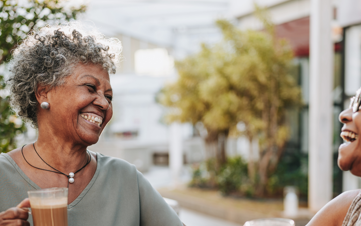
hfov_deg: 32.8
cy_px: 197
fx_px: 610
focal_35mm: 62
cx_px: 226
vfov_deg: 20.6
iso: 100
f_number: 1.6
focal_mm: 35
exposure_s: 1/500
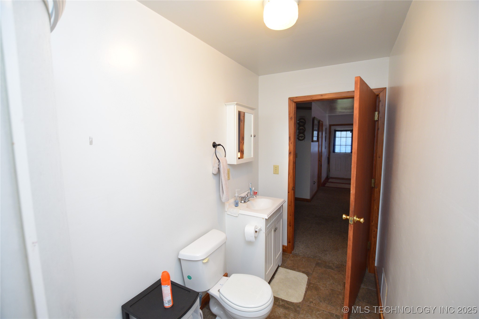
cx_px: 240
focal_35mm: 15
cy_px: 160
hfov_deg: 100.4
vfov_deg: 77.3
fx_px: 200
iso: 900
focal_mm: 10
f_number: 3.5
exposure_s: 1/60
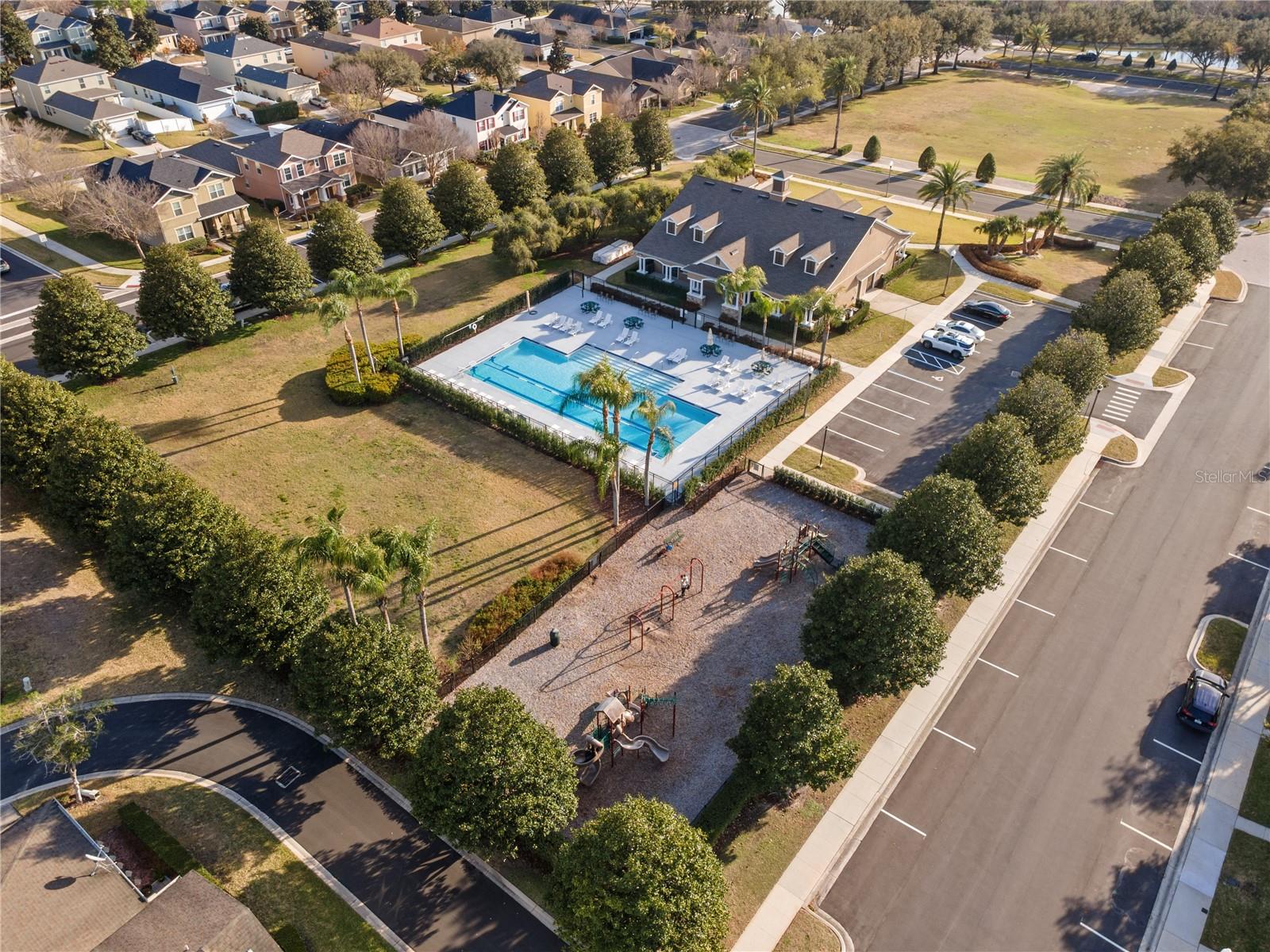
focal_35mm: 24
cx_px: 635
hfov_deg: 71.6
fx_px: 881
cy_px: 476
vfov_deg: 56.8
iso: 100
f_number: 2.8
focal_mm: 4.5
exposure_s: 1/180
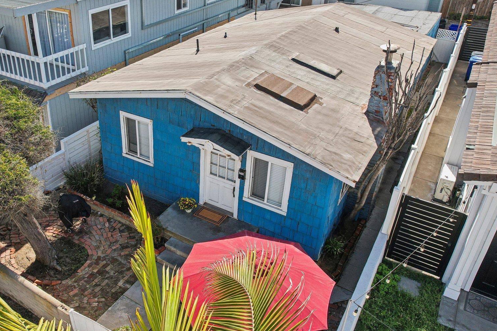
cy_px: 143
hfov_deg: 60.9
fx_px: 414
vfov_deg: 43.5
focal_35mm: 30
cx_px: 179
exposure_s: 1/1250
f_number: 2.8
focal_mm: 8.4
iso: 110
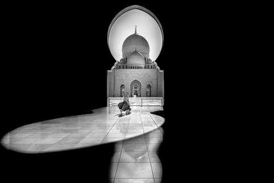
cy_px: 92
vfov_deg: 61.9
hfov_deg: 84.0
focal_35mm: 20
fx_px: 152
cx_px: 137
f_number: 4
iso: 200
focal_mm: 13.2
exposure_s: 1/4000
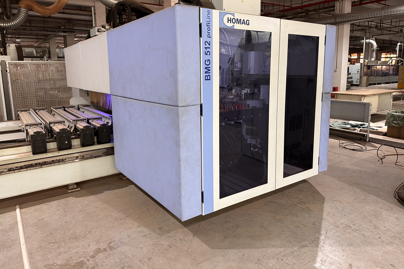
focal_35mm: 25
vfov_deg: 51.2
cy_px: 118
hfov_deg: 71.5
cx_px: 202
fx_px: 281
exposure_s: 1/50
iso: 250
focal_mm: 6.86
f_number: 1.78
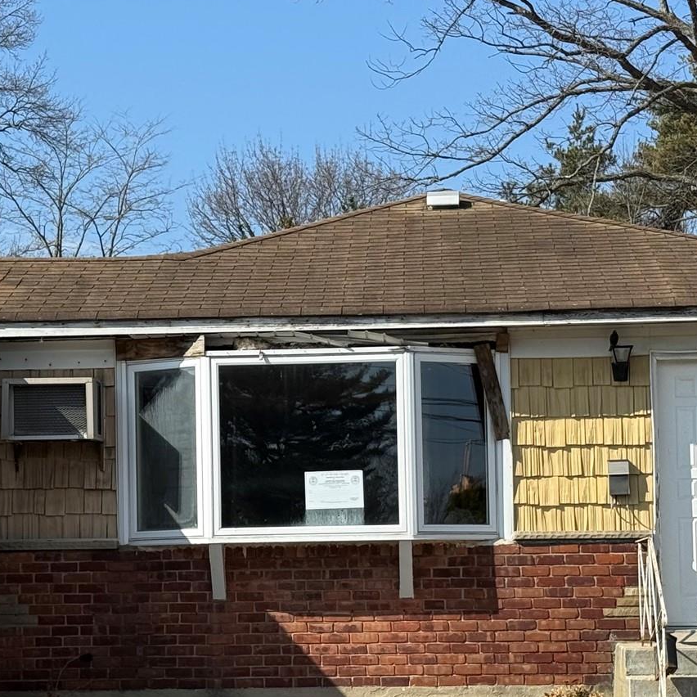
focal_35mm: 102
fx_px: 2324
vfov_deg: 17.0
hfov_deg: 17.0
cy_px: 484
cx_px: 277
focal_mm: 6.76
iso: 64
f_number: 1.78
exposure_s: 1/4878
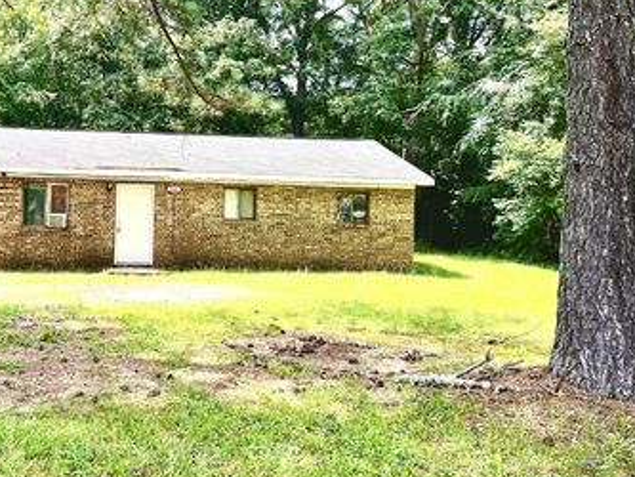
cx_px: 179
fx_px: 716
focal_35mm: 39
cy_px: 184
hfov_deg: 46.6
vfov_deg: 36.7
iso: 50
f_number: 1.6
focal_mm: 5.1
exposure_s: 1/558
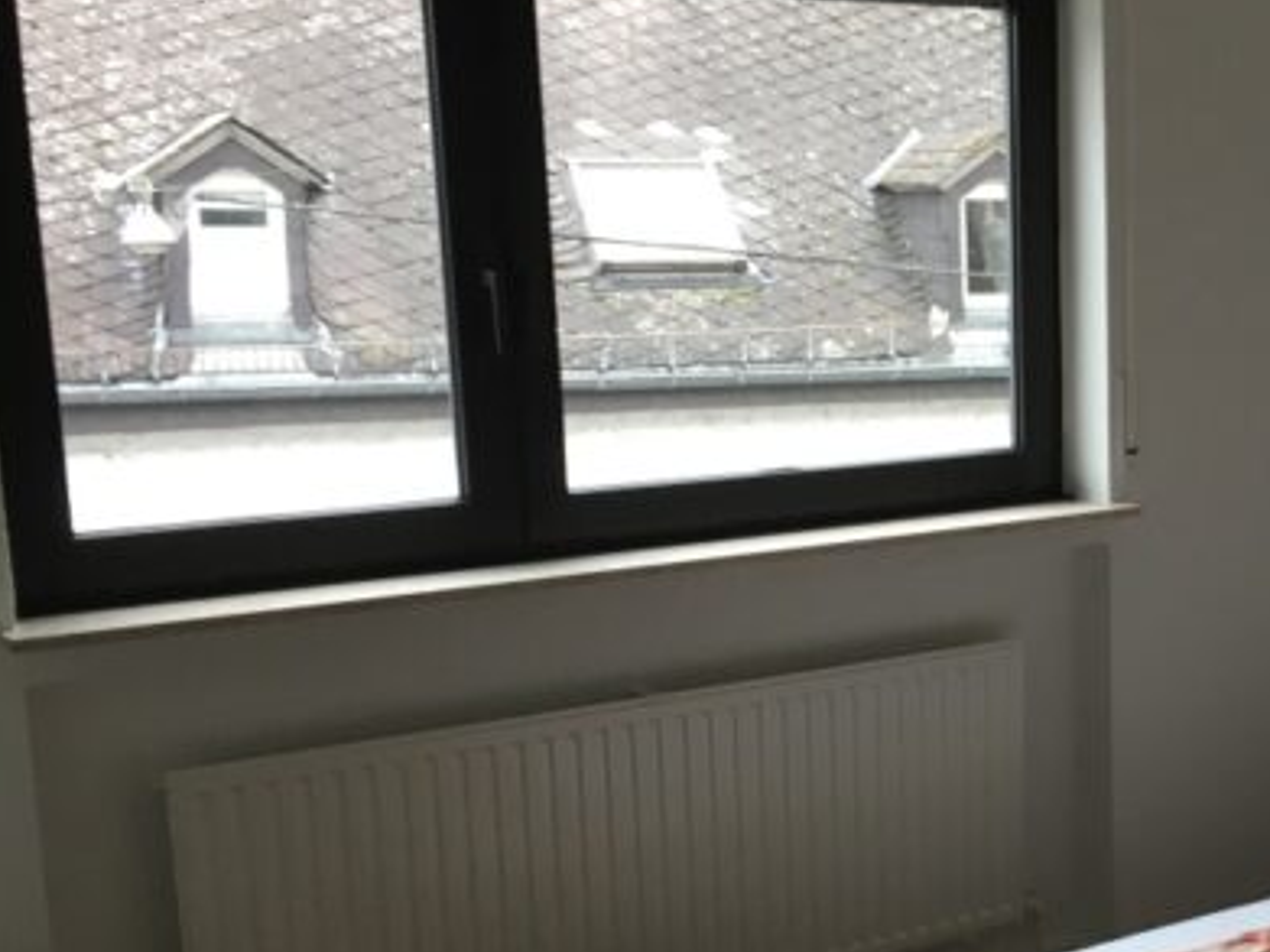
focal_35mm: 57
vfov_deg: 25.5
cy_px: 640
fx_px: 2091
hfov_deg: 32.2
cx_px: 1140
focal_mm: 4.15
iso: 80
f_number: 2.2
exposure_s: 1/33
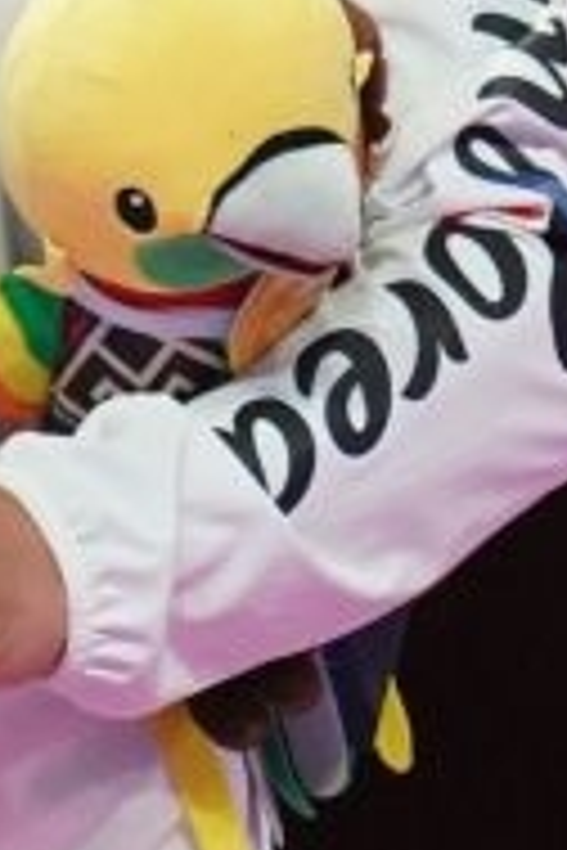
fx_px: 62885
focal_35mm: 2662
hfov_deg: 0.5
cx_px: -166
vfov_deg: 0.8
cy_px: 94
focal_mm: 280
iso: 2500
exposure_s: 1/500
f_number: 4
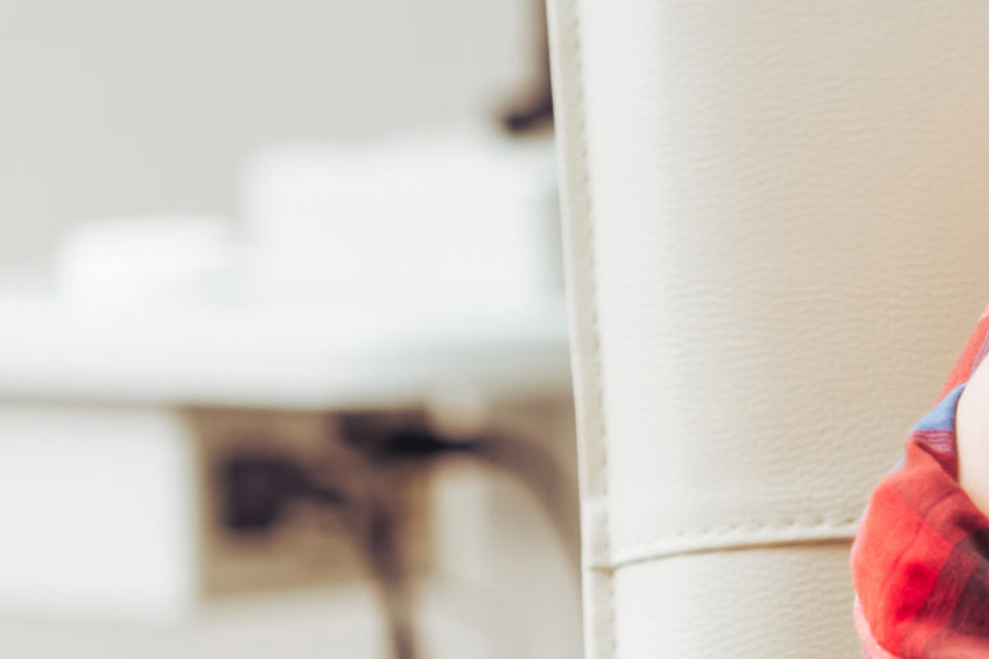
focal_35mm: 359
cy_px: 312
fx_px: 9860
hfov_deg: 5.7
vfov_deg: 3.8
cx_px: 1515
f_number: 2.8
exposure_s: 1/320
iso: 400
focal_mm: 102
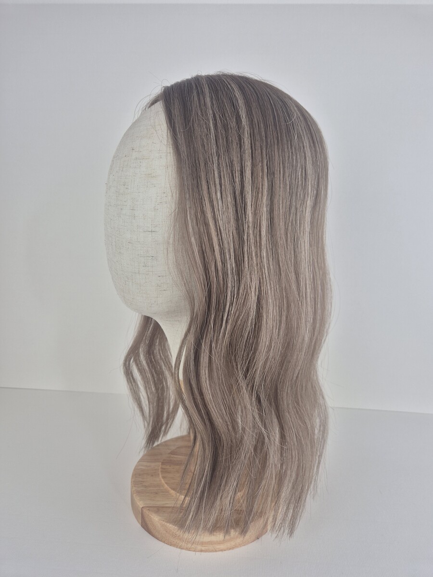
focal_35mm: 23
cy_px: 288
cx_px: 216
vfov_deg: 73.9
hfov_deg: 58.9
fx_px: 384
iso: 32
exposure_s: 1/100
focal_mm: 5.4
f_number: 1.8
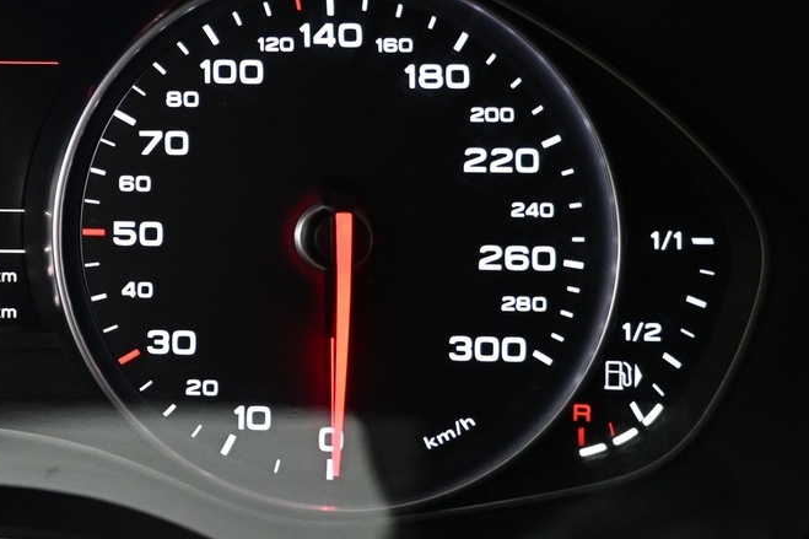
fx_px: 1325
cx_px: -182
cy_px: 122
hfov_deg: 29.0
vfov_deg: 22.7
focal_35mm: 59
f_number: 3.5
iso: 1600
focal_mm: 16
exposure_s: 1/20
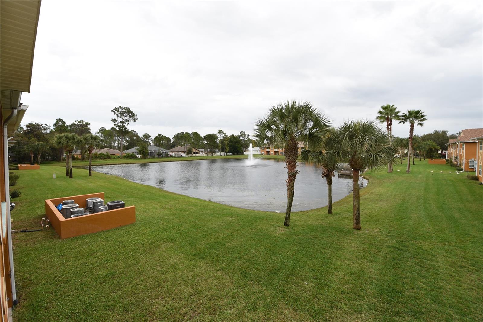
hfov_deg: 100.4
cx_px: 242
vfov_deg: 77.3
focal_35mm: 15
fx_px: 201
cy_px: 161
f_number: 5
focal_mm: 10
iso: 100
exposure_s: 1/100
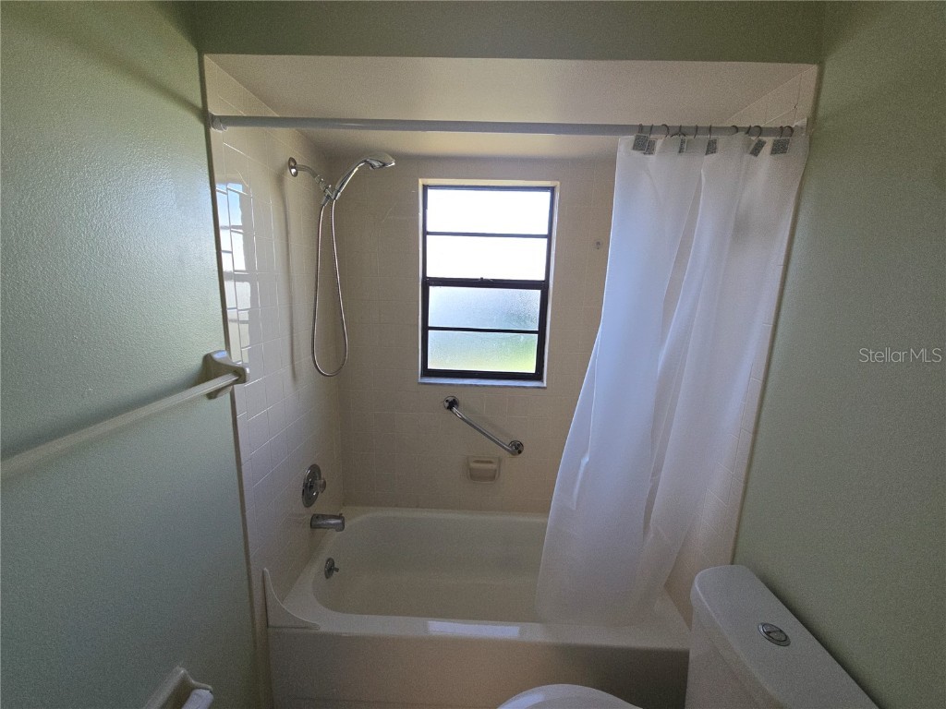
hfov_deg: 106.2
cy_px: 354
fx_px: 355
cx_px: 473
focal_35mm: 13
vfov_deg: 89.9
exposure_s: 1/120
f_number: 2.2
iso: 64
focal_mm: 2.2
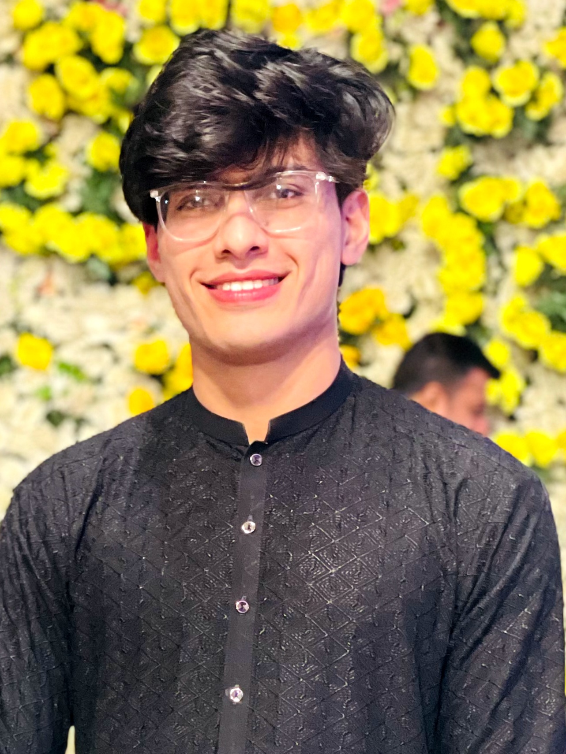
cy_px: 377
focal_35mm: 52
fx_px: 1134
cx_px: 283
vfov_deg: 36.8
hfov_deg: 28.0
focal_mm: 6
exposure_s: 1/40
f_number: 2
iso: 200
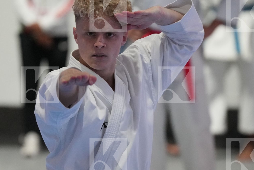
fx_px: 3019
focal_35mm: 428
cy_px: 85
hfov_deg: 4.8
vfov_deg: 3.2
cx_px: 108
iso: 5000
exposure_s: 1/500
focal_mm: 200
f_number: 2.8
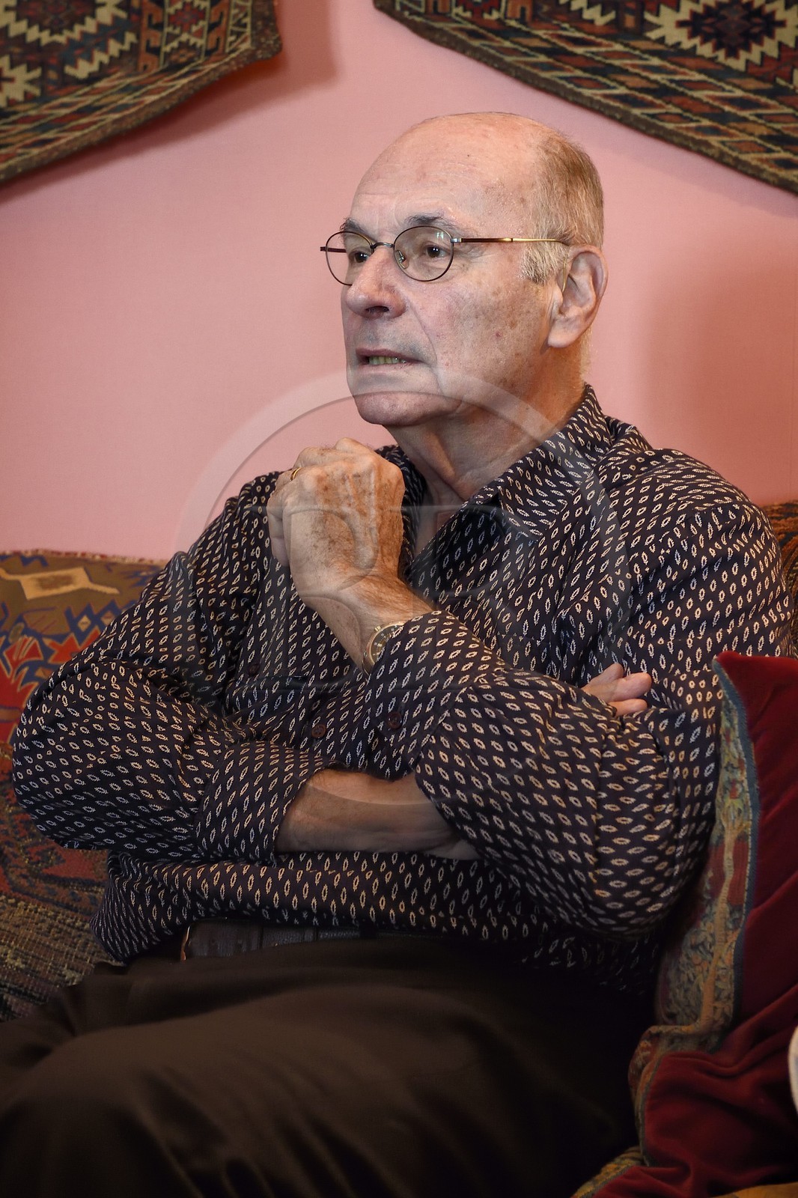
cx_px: 399
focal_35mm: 62
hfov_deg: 21.9
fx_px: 2062
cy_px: 599
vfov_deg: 32.4
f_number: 6.3
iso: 3200
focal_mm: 62
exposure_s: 1/50
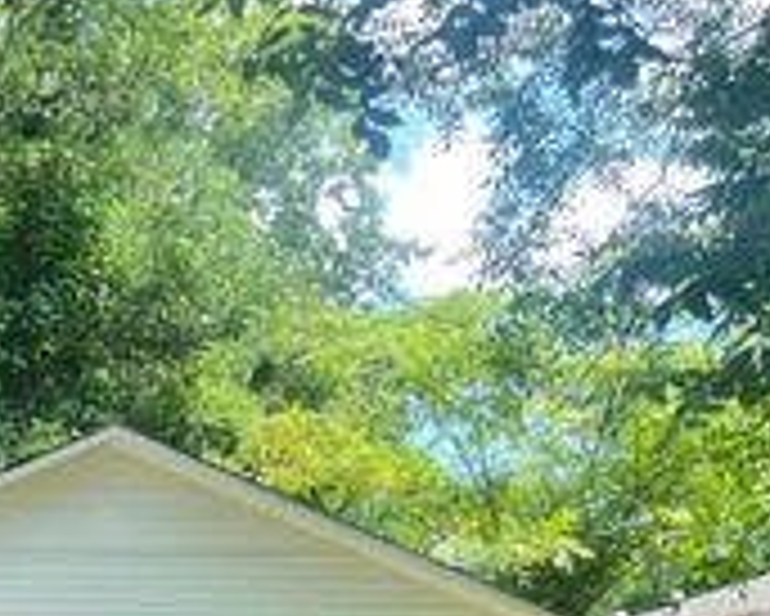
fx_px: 1687
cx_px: -212
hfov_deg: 23.0
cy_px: 641
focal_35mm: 74
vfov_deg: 20.0
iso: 50
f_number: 1.5
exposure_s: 1/439
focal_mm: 5.7
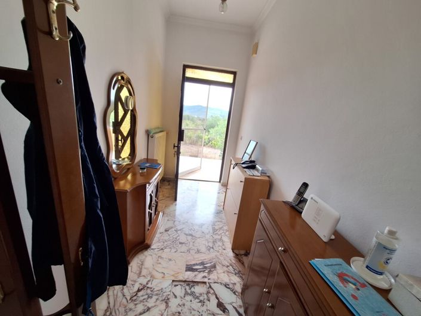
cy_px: 158
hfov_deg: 106.2
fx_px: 158
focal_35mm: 13
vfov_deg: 89.9
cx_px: 210
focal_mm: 1.74
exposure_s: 1/50
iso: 40
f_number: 2.2
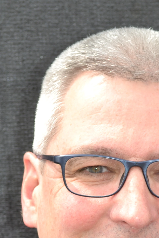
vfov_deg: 11.1
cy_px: 295
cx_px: 90
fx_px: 1199
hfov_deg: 7.6
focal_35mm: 181
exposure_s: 1/125
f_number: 5
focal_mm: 38
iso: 100
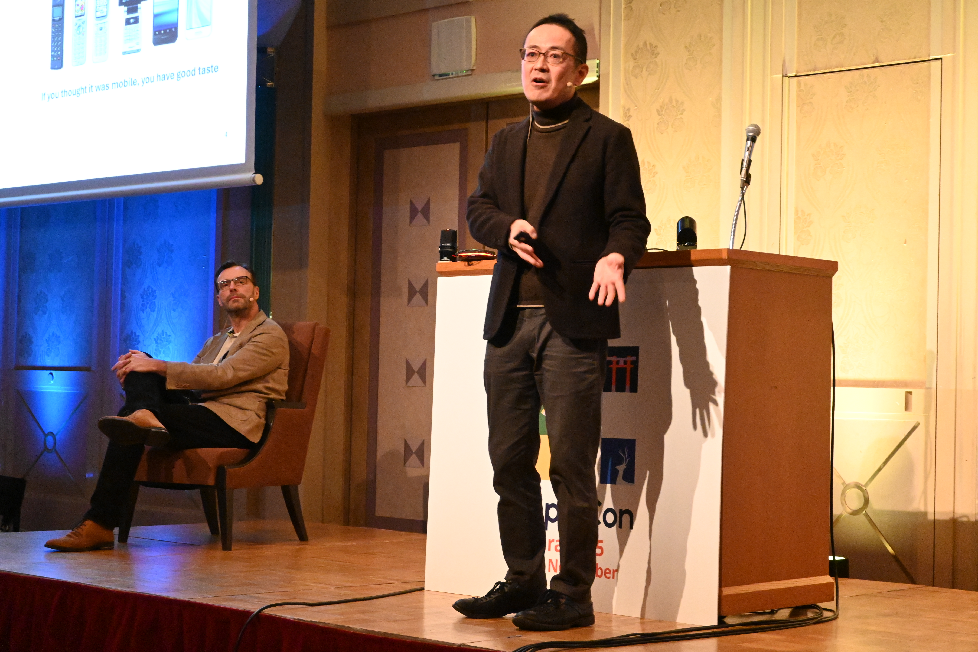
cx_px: 489
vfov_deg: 21.6
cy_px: 326
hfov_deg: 31.9
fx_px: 1711
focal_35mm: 63
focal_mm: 42
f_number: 5.6
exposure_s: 1/60
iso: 9000
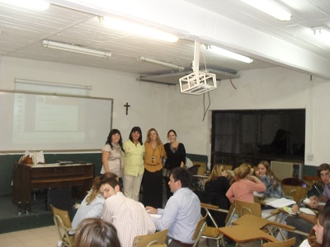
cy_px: 124
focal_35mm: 35
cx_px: 165
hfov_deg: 52.6
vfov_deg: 40.7
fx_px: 334
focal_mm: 6.3
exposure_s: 1/45
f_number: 3.2
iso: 320
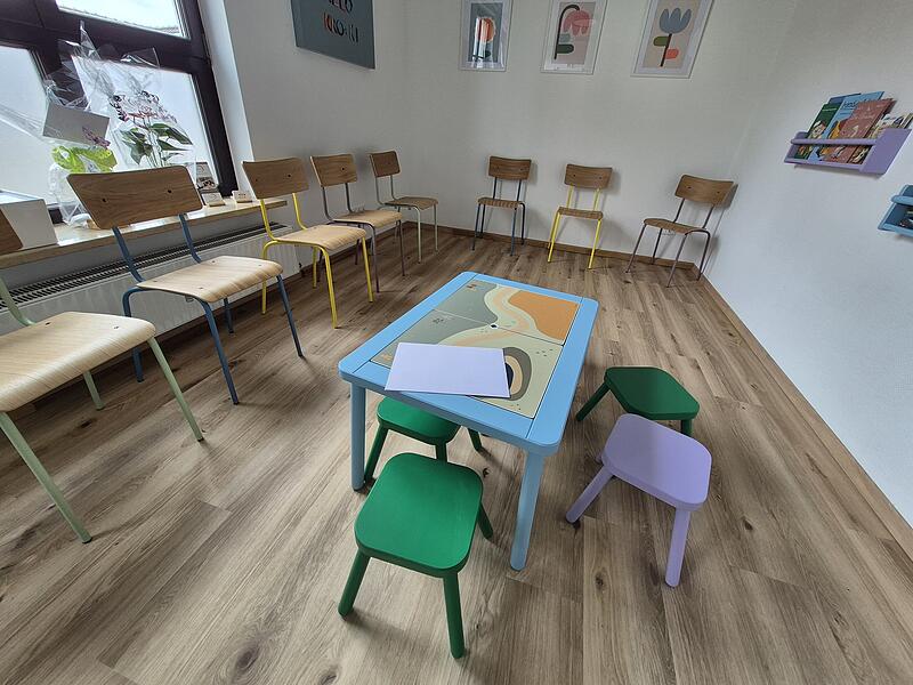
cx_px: 456
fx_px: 343
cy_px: 342
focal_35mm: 13
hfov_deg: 106.2
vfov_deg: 89.9
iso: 50
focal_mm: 1.74
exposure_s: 1/50
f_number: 2.2
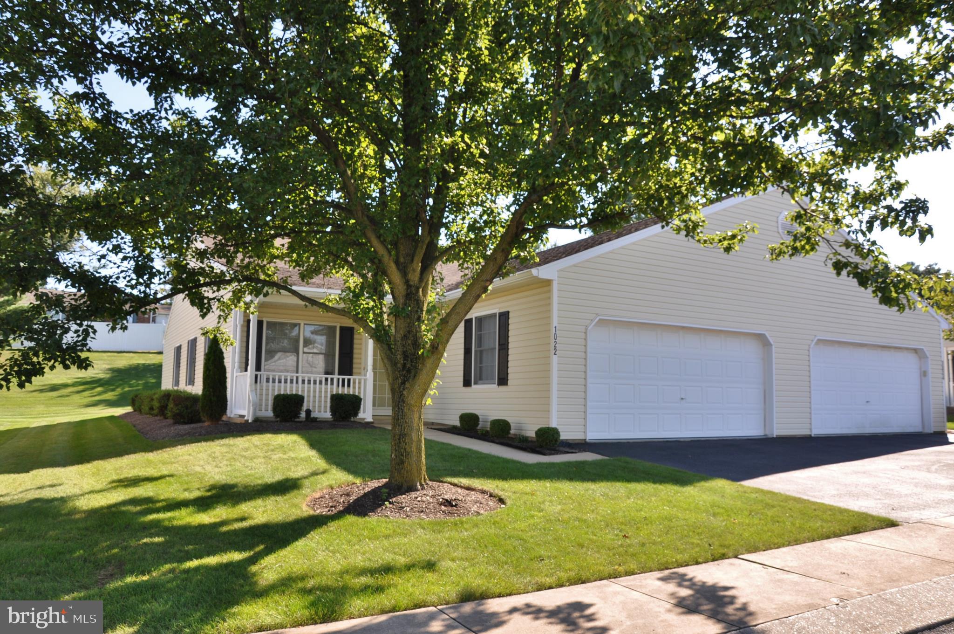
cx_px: 477
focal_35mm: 27
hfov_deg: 67.4
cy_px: 317
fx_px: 715
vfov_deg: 47.8
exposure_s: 1/200
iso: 200
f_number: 7.1
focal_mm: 18
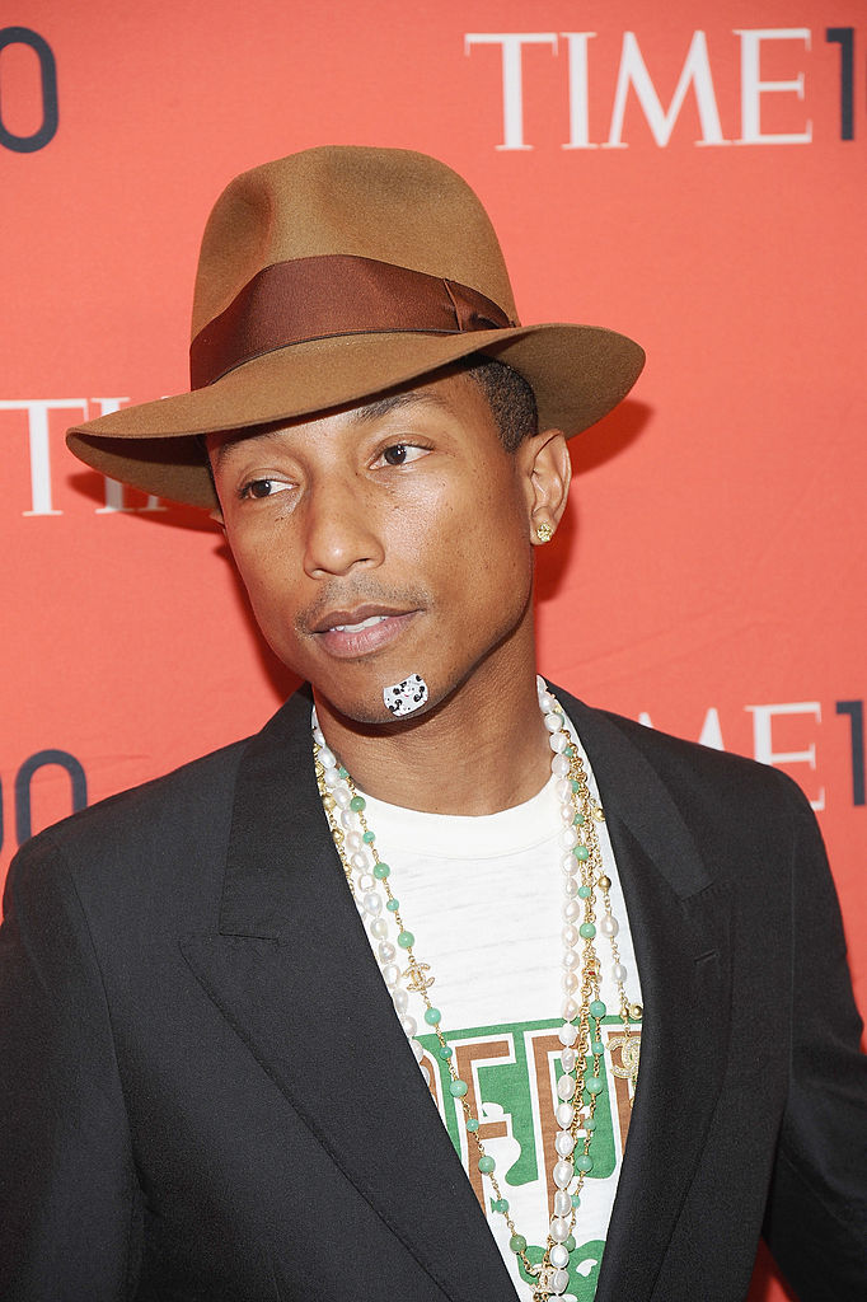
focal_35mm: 120
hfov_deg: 11.4
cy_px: 651
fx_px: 4338
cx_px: 434
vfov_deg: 17.1
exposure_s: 1/125
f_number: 5
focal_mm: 120
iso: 640
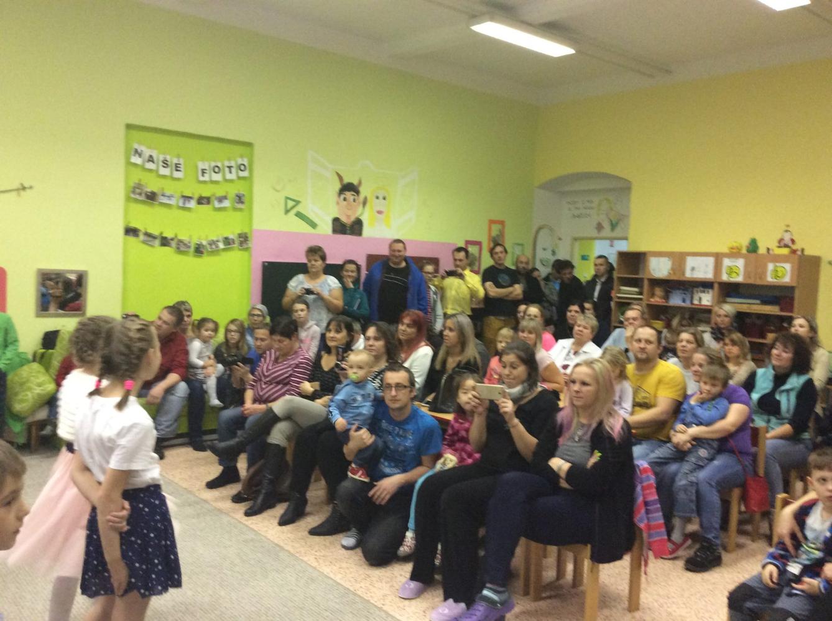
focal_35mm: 32
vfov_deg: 44.0
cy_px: 310
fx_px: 768
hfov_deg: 56.9
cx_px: 416
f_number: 2.4
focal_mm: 3.3
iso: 160
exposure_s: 1/25
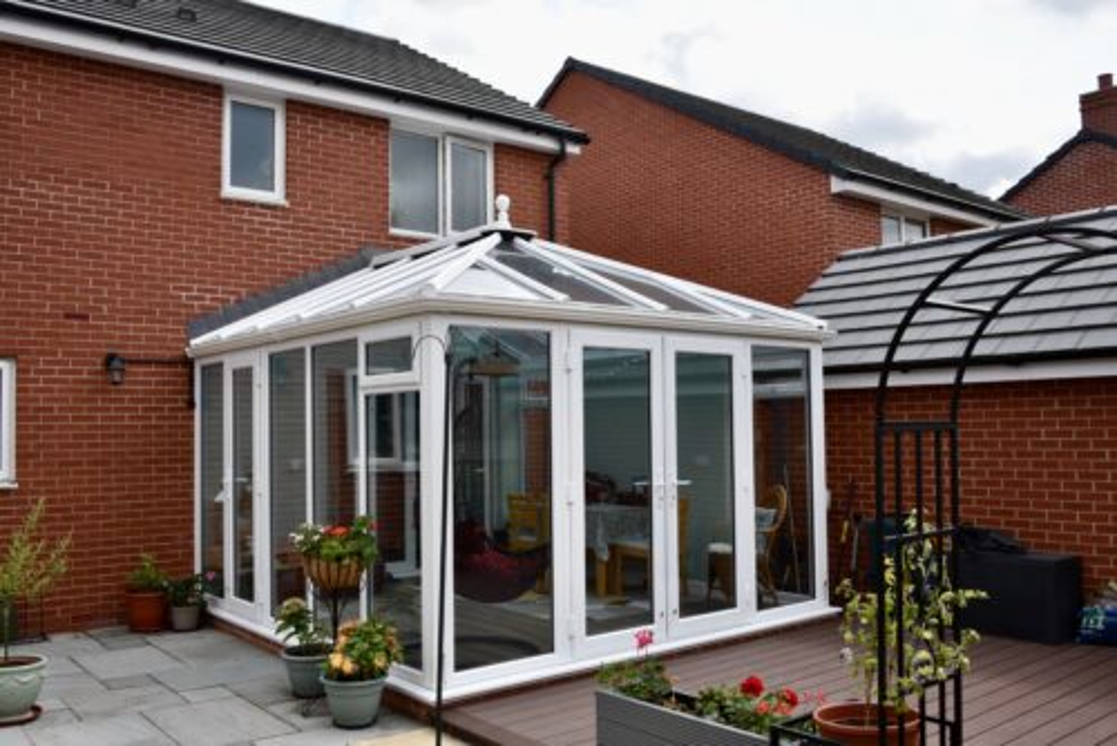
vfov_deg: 41.2
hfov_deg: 58.7
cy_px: 373
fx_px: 993
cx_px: 558
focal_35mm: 32
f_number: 9
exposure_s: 1/320
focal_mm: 32
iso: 200
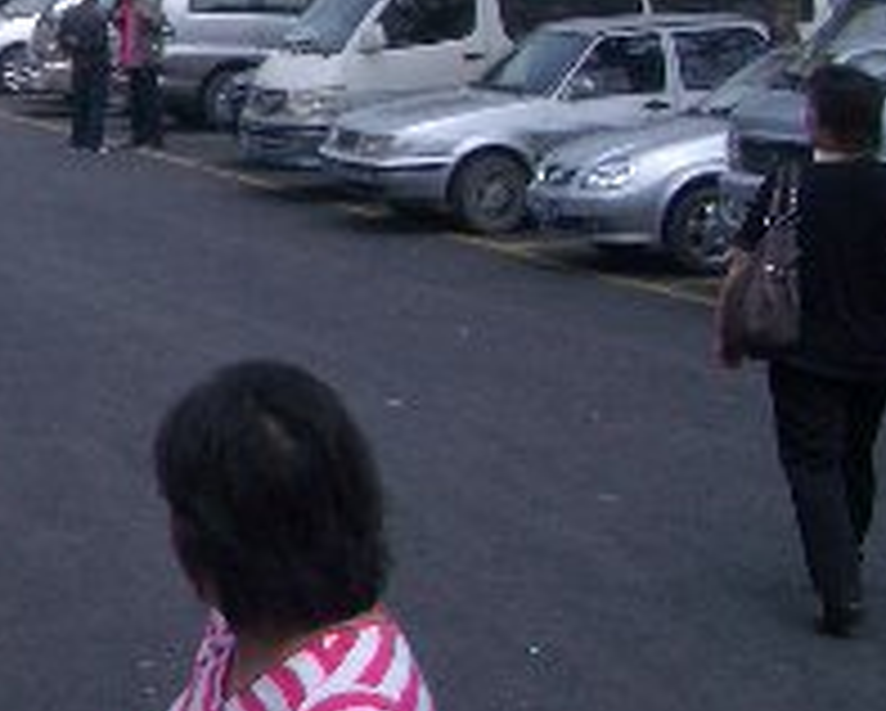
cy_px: 63
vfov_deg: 13.8
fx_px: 2914
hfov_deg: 16.5
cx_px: -193
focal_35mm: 111
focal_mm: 5.8
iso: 50
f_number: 4.3
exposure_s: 1/800
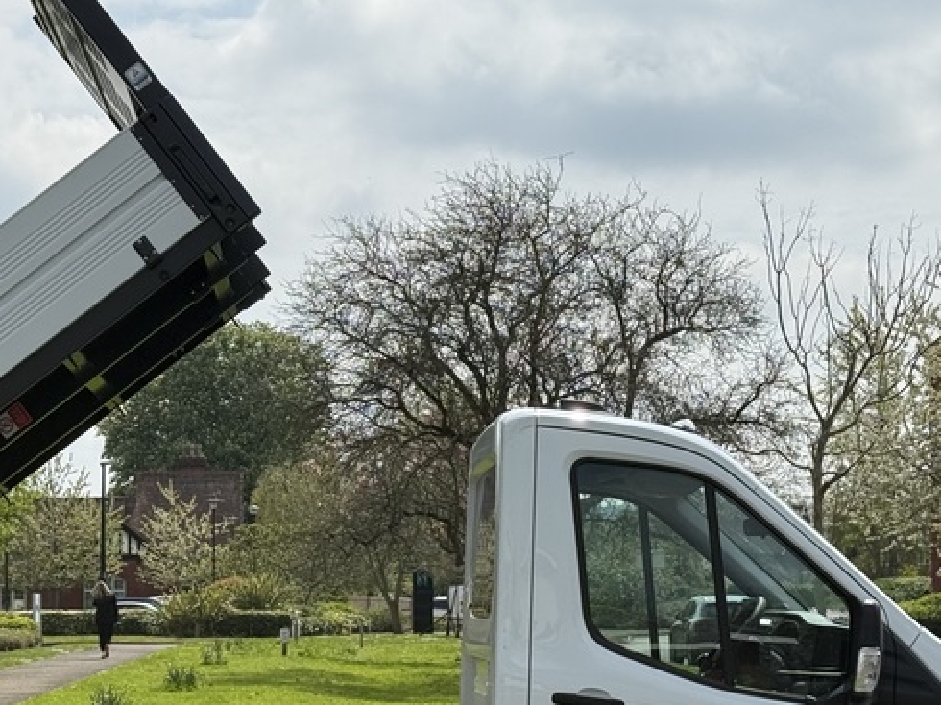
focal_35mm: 98
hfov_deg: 19.9
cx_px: 267
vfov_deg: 15.0
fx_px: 2663
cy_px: 513
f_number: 1.78
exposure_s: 1/11364
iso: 64
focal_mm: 6.76
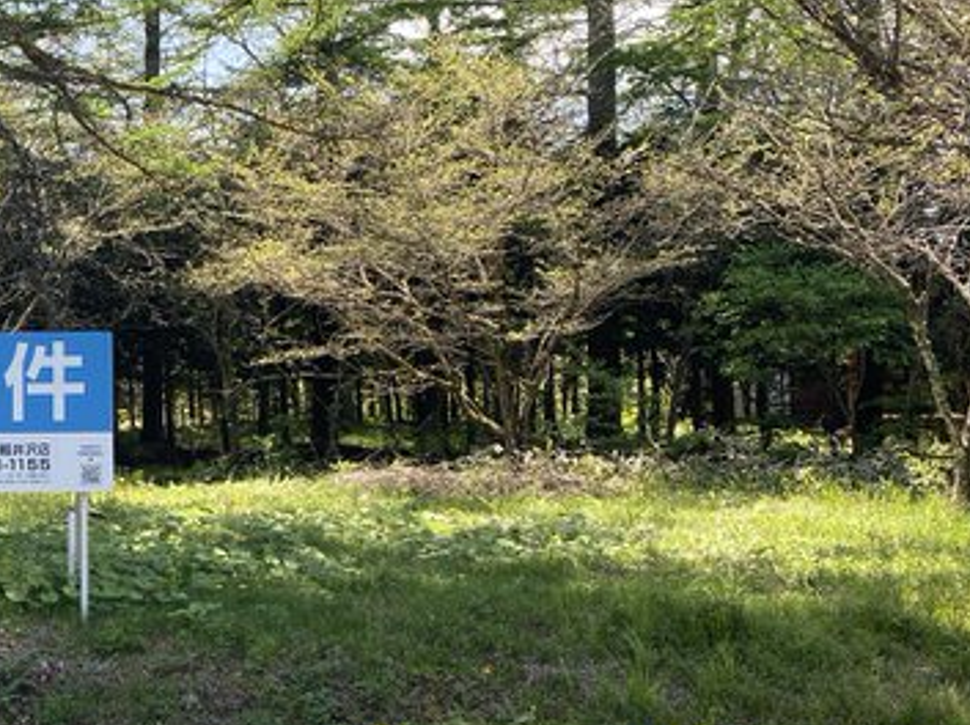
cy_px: 354
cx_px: 11
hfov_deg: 30.5
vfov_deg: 24.8
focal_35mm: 59
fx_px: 1652
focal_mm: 4.25
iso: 32
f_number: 1.8
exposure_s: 1/437
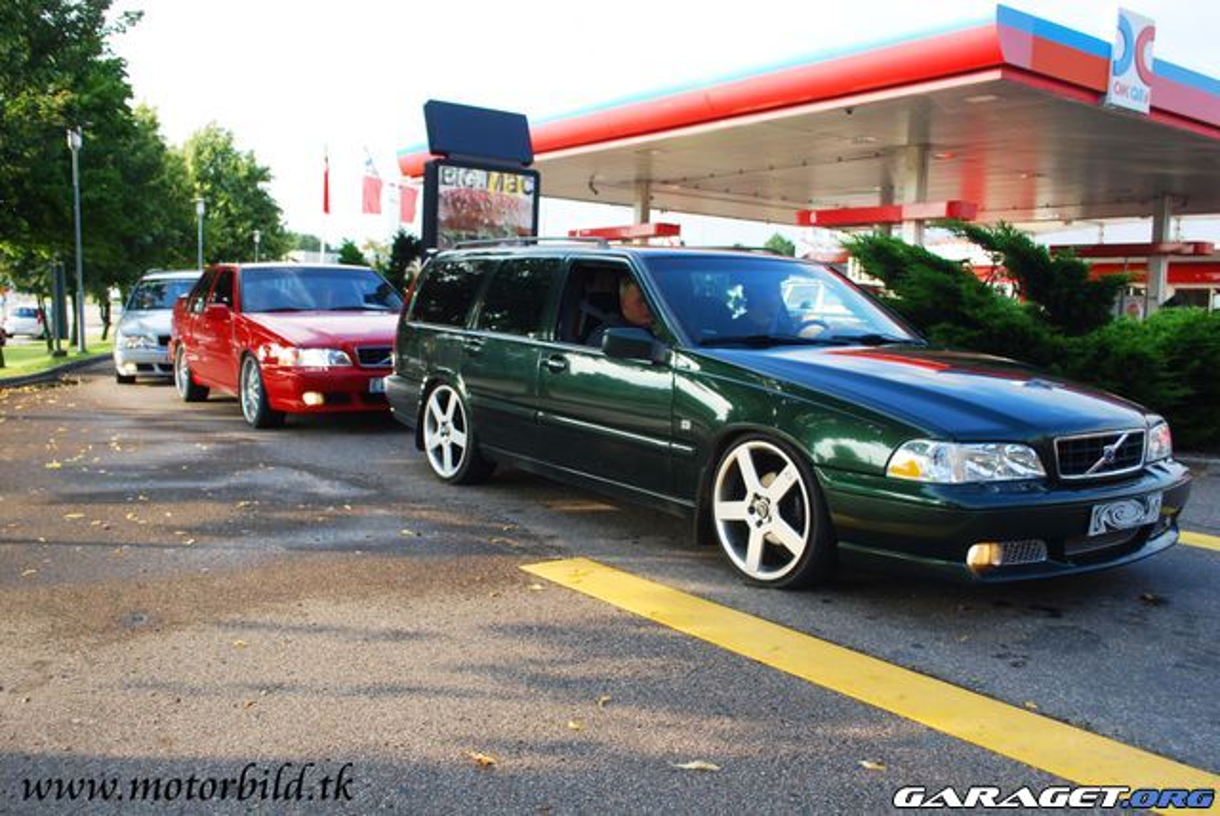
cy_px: 408
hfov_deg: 57.2
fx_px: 1119
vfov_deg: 40.0
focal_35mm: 33
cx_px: 610
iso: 125
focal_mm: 22
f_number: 5.6
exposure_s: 1/125
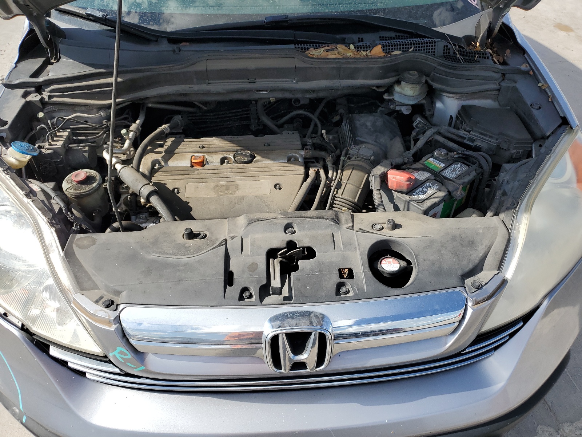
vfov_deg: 53.1
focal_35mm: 26
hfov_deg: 67.3
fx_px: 437
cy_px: 218
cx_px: 291
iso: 50
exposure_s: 1/2500
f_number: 1.5
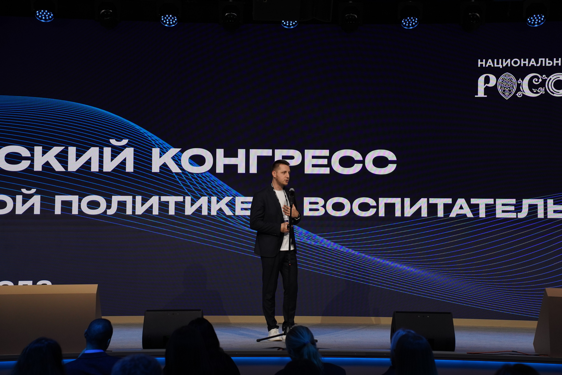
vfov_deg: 18.2
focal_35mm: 75
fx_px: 1171
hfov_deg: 27.0
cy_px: 188
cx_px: 281
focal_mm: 75
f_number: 6.3
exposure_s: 1/160
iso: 1600
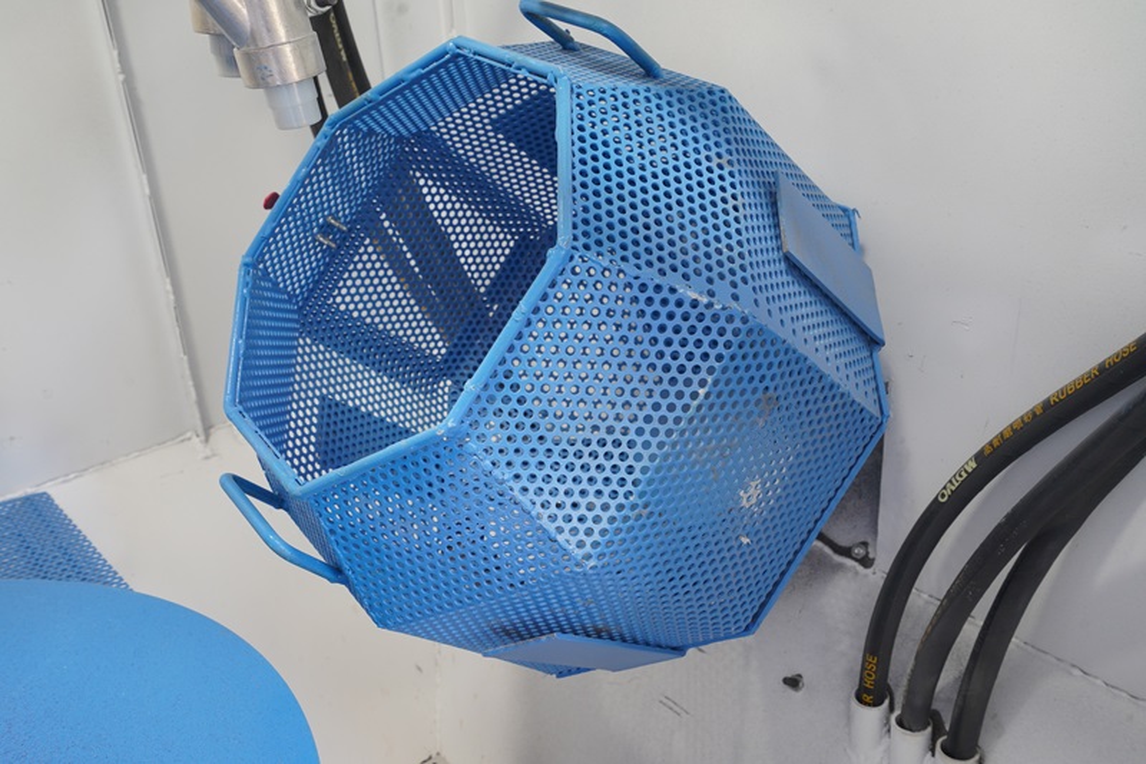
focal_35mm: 35
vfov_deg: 37.8
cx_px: 573
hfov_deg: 54.4
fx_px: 1114
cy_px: 382
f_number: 8
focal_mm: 35
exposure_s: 1/45
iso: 800
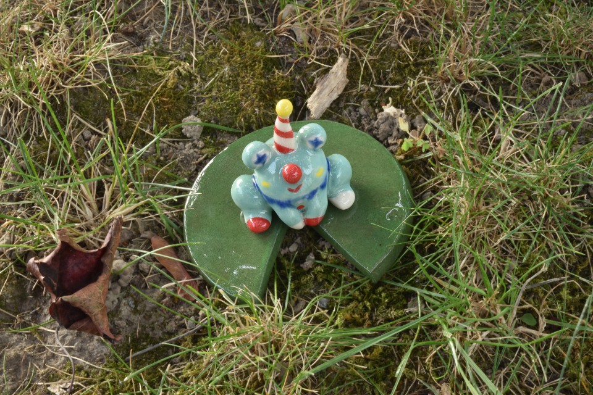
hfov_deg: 28.1
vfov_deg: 18.9
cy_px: 198
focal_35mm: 72
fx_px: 1186
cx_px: 296
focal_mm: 48
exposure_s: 1/1.3
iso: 250
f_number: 36
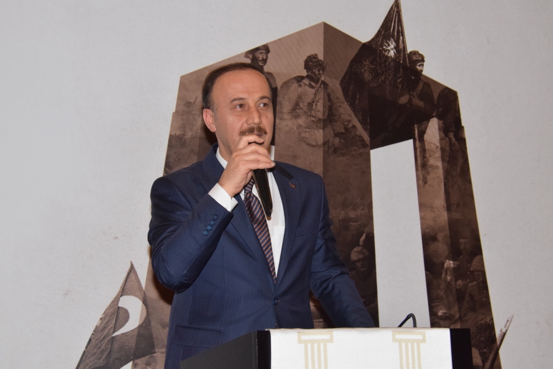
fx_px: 1290
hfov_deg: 24.2
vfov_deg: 16.3
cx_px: 276
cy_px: 184
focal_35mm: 84
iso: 1600
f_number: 8
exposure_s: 1/100
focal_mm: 56
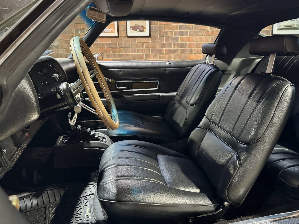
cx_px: 177
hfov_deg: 61.2
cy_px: 115
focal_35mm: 29
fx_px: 250
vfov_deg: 48.2
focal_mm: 6.76
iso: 1000
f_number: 1.78
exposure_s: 1/33
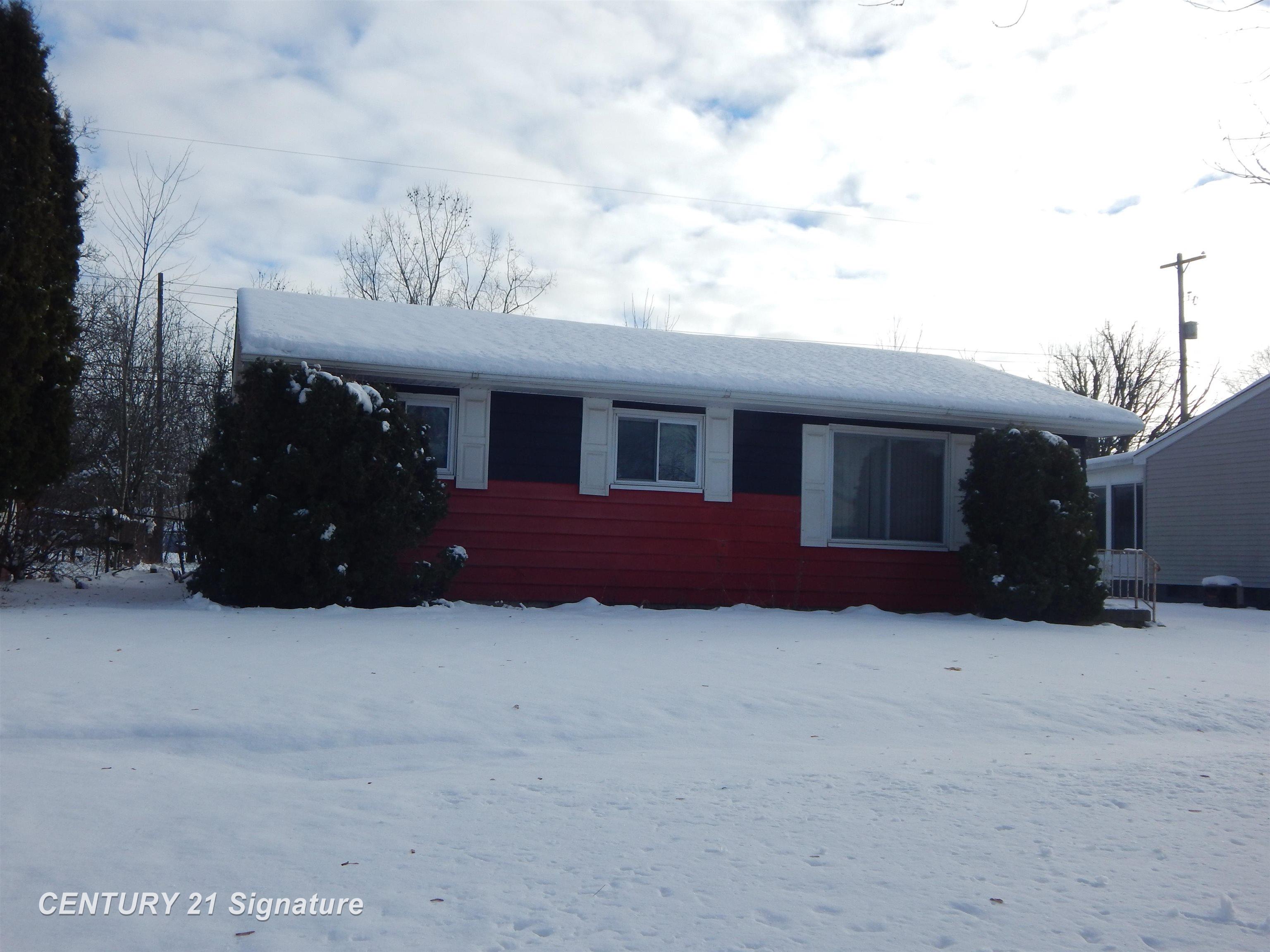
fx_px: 1247
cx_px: 635
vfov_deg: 41.8
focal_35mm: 34
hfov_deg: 54.0
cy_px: 476
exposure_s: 1/640
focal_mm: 6.1
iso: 125
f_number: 6.7
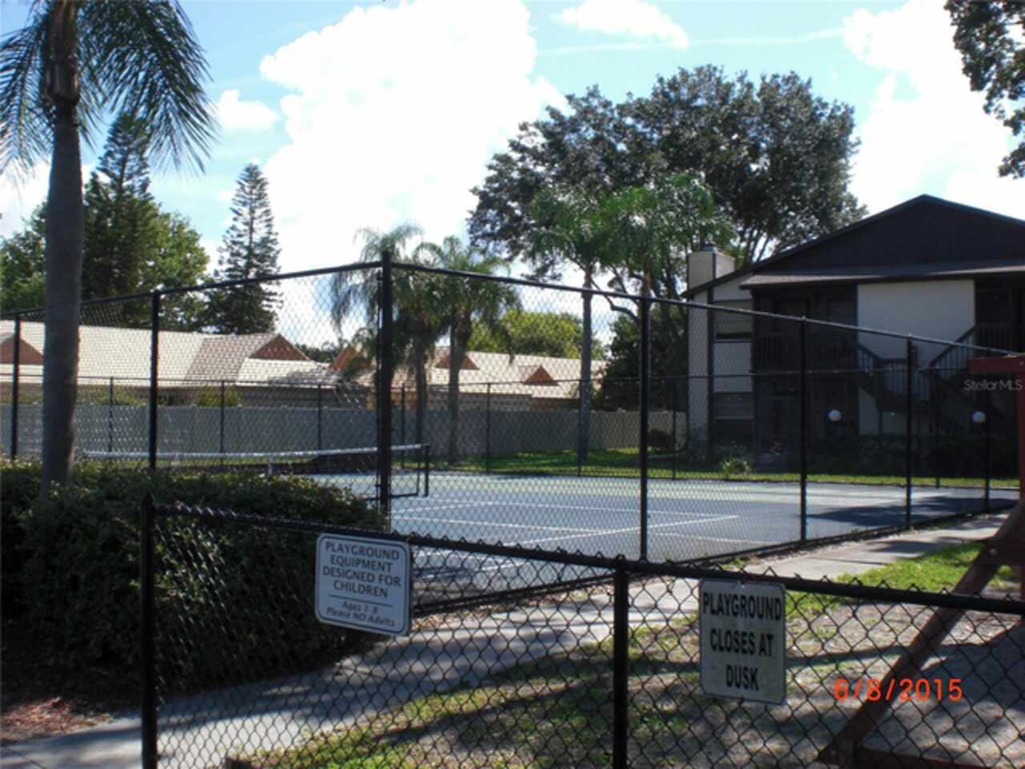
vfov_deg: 37.7
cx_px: 512
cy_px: 384
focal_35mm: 38
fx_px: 1125
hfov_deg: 49.0
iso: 64
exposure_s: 1/250
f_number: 5.6
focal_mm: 6.3
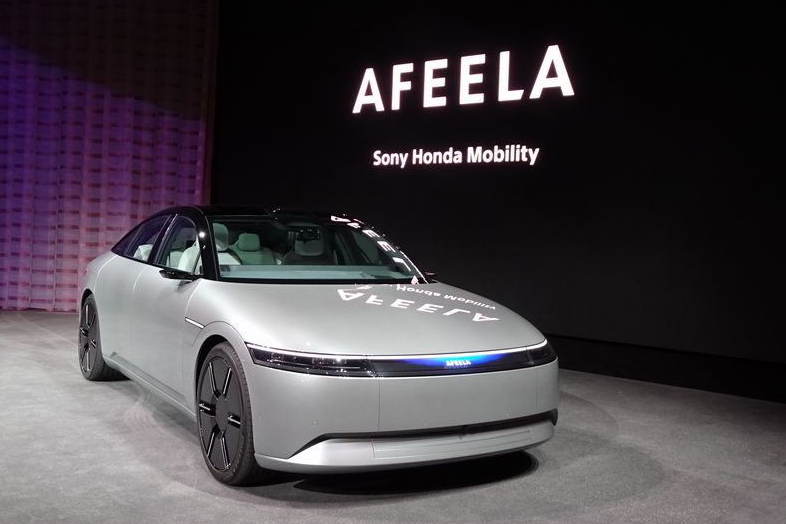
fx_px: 786
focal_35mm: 36
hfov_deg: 53.1
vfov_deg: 36.8
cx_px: 391
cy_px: 231
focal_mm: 5.79
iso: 400
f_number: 4
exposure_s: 1/40
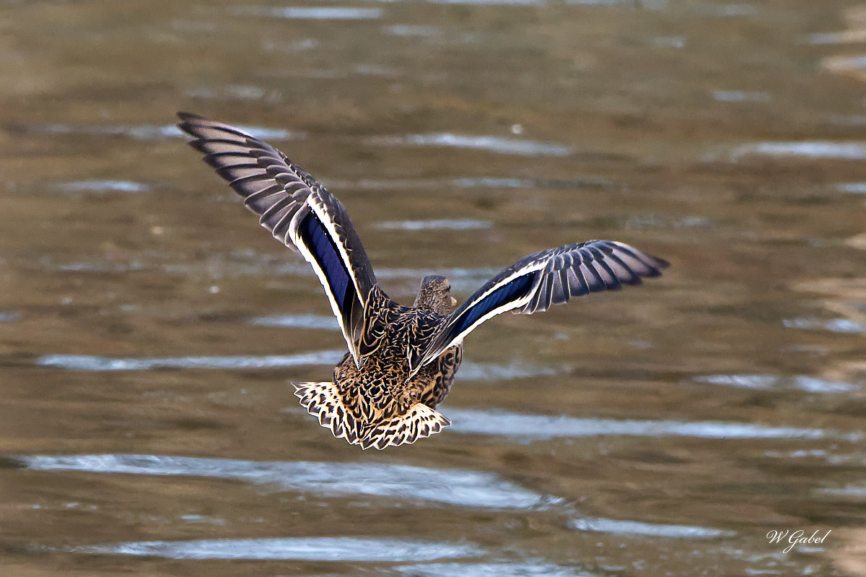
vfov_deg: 1.8
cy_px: 288
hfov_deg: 2.8
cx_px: 433
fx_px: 18033
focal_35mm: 750
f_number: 8
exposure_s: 1/2500
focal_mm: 500
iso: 6400
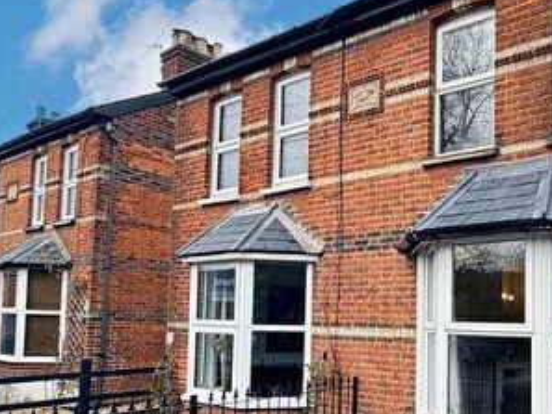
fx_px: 526
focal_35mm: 33
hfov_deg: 51.3
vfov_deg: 42.2
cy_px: 285
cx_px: 453
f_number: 2.2
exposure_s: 1/502
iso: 50
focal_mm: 2.22
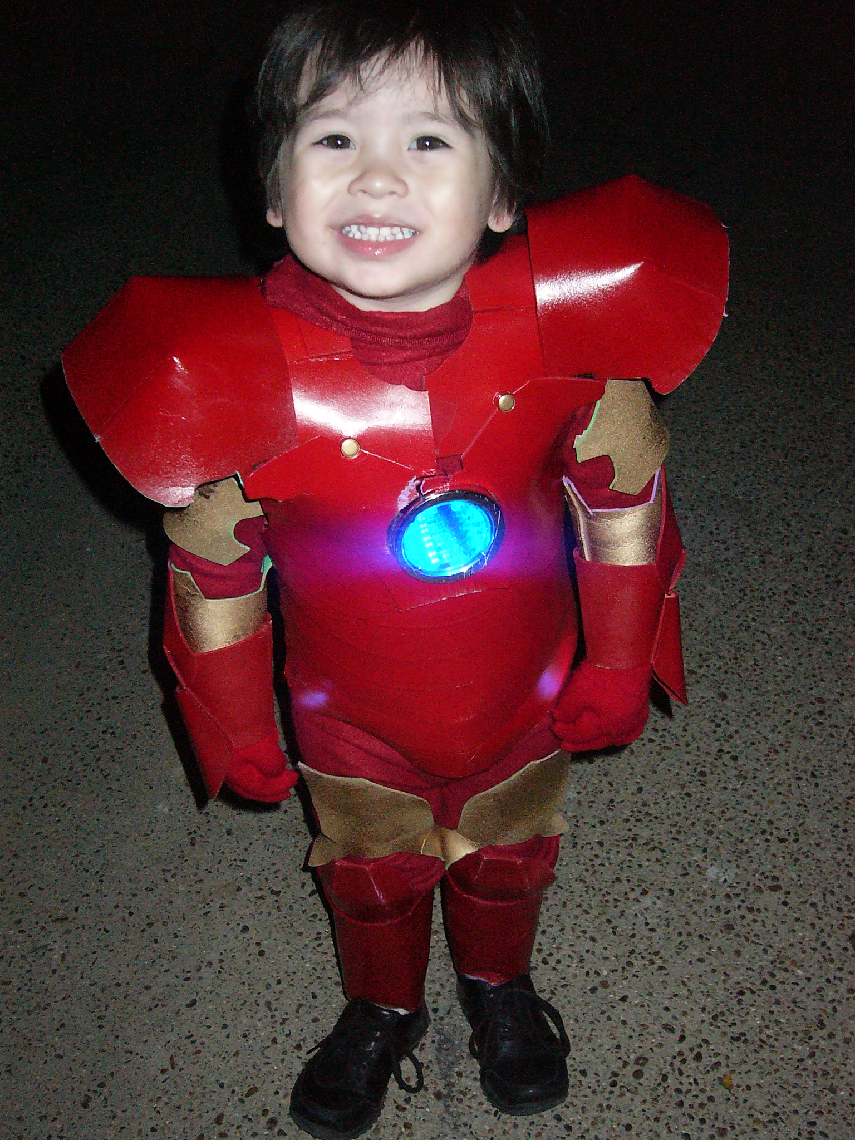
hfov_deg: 31.5
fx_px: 1515
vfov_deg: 41.2
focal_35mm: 46
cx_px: 428
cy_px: 570
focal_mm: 7.6
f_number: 3.2
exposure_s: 1/5
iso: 400
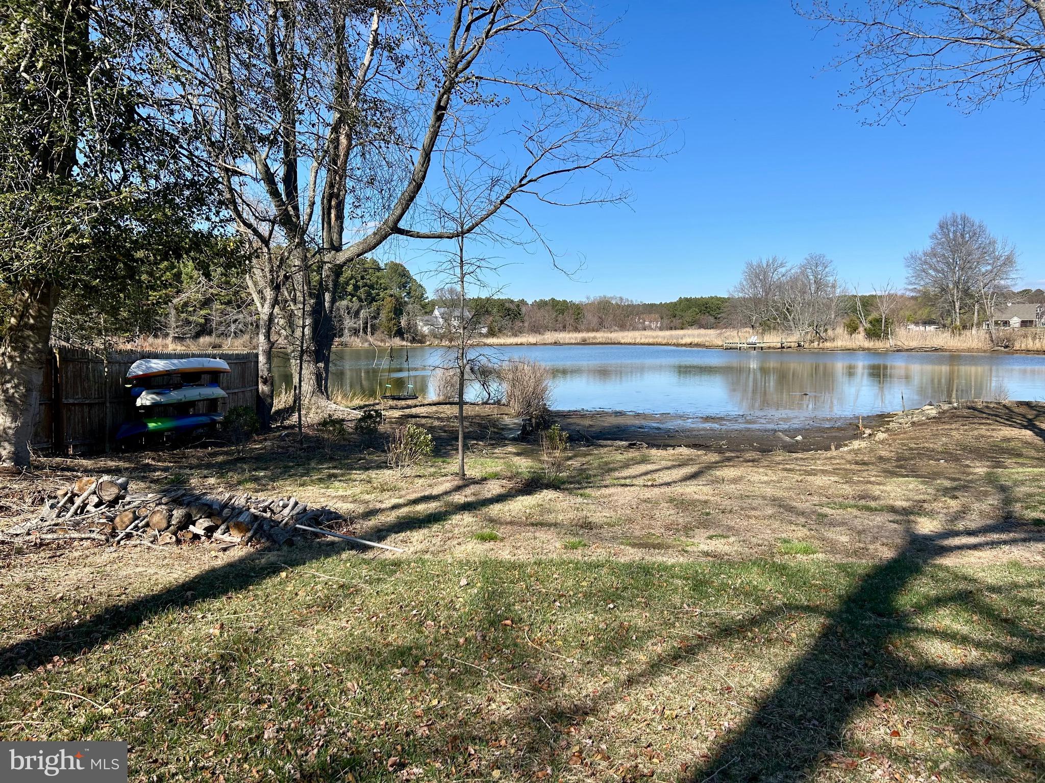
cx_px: 522
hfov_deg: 67.3
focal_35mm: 26
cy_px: 392
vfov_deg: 53.1
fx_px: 785
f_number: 1.5
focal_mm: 5.7
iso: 50
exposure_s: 1/3571
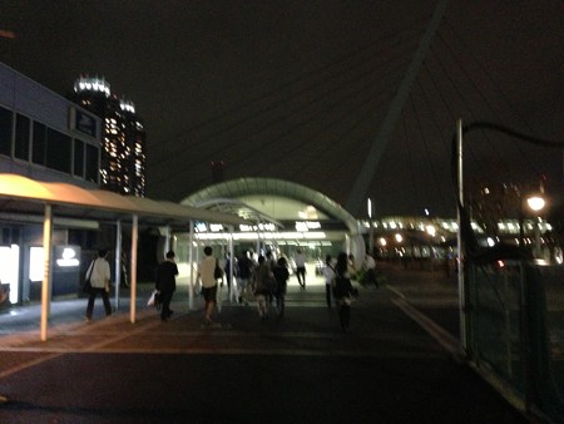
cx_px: 282
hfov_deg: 55.3
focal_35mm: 33
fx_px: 538
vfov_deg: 43.0
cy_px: 212
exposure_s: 1/15
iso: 800
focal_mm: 4.13
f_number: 2.4
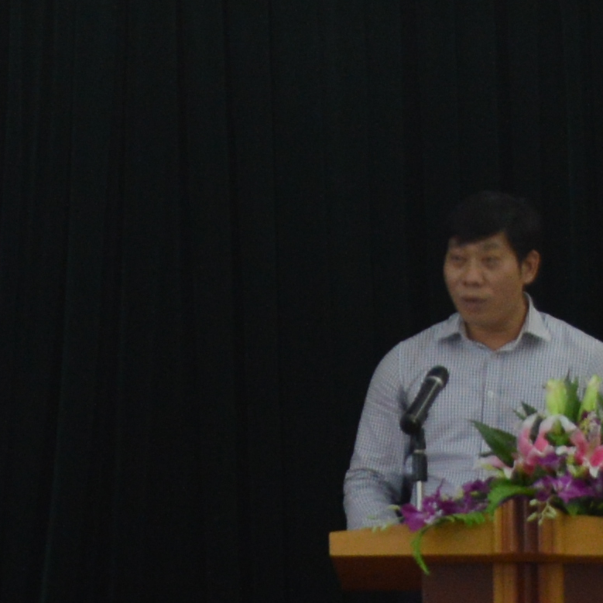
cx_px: -637
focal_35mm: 236
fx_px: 4651
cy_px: -65
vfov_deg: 7.4
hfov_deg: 7.1
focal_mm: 24
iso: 400
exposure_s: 1/30
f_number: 4
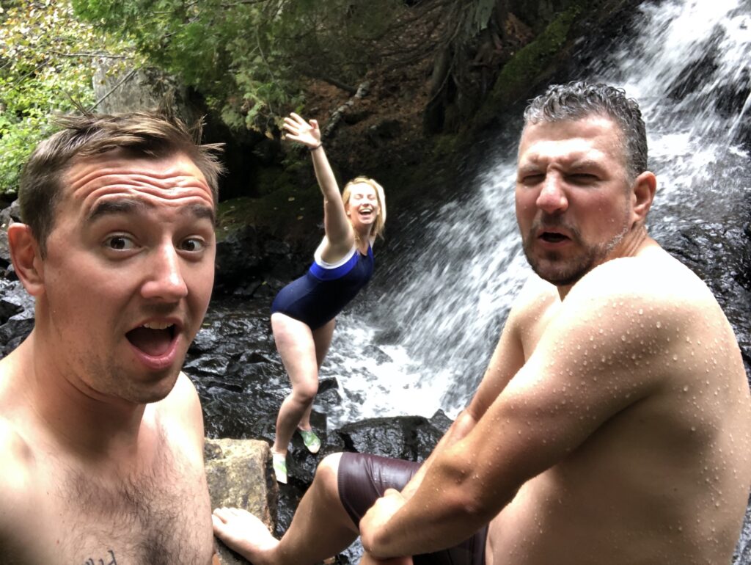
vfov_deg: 44.2
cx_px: 376
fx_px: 695
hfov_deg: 56.8
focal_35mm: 32
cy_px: 282
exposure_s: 1/60
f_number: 2.2
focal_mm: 2.87
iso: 80
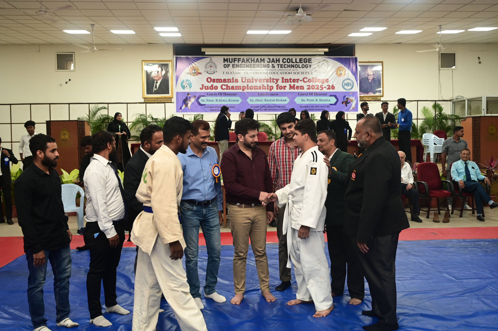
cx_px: 249
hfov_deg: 53.2
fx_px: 498
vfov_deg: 36.8
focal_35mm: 36
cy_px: 166
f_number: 4
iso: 2000
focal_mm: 36
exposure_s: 1/125
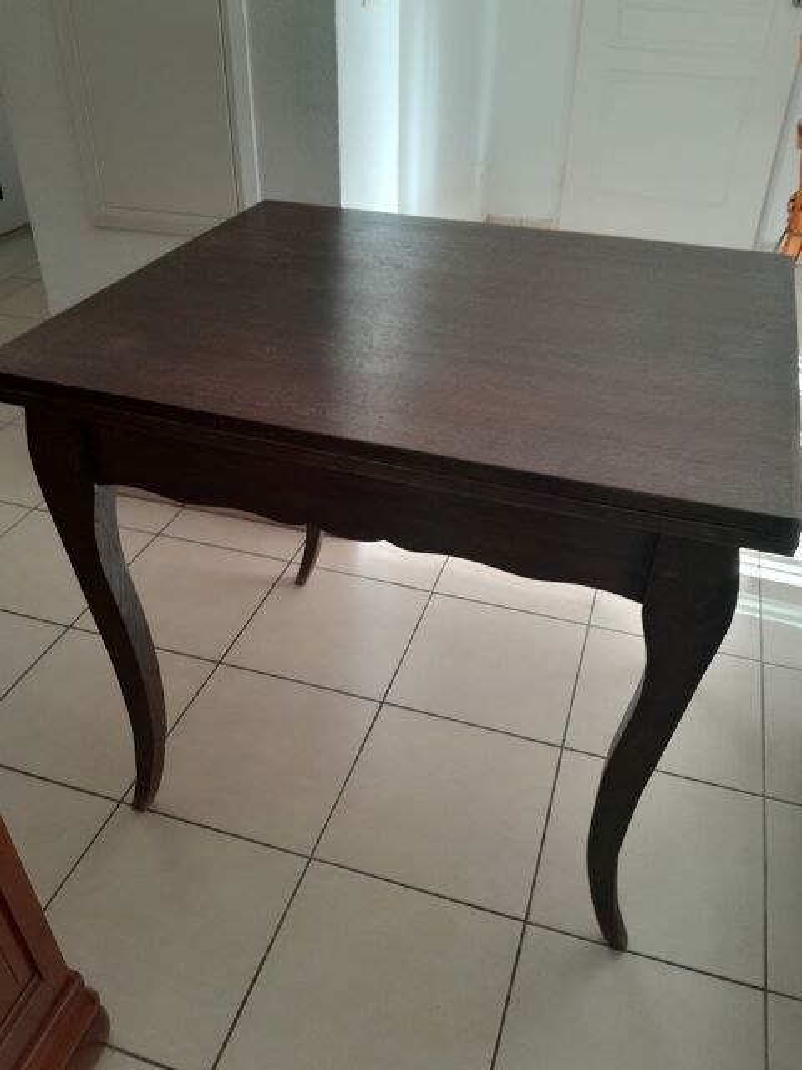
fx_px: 803
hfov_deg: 53.1
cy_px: 535
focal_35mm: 26
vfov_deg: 67.3
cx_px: 401
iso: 50
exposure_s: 1/50
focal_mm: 3.98
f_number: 1.8
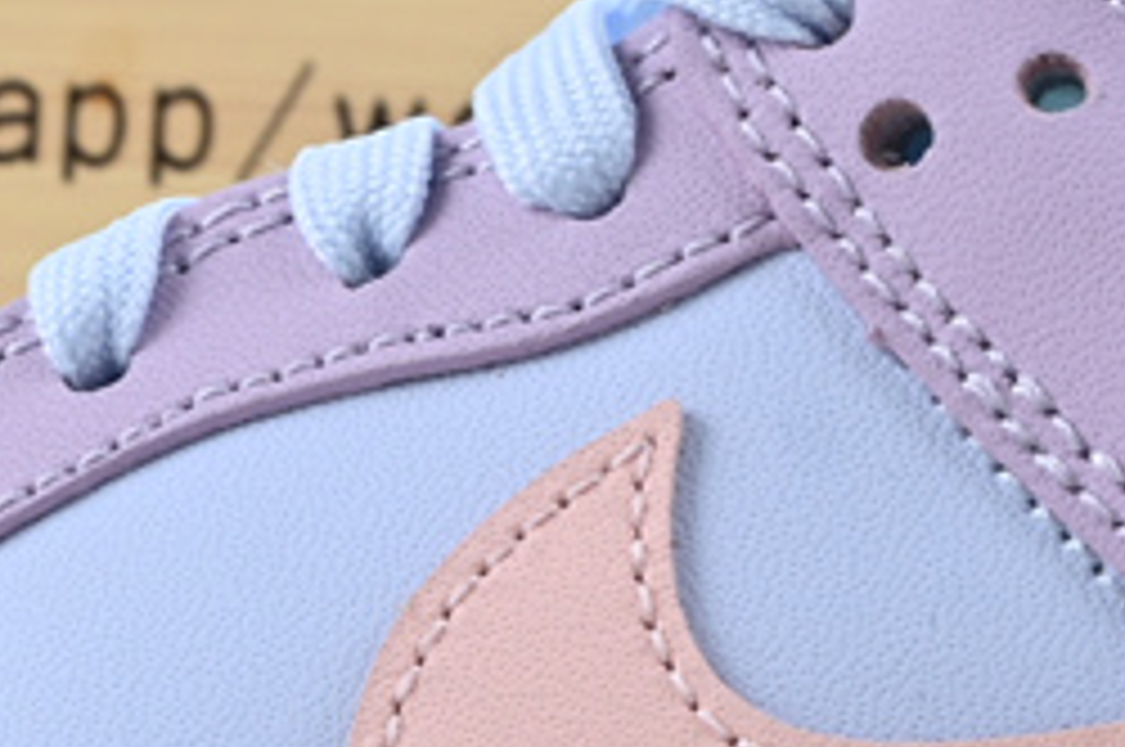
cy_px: 711
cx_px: 684
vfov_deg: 6.9
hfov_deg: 10.4
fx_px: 6186
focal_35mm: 198
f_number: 10
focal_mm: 27.5
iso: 100
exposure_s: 1/10
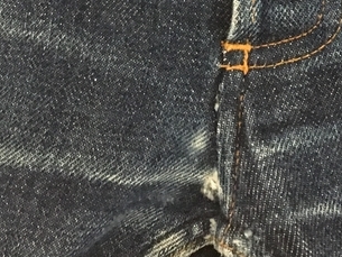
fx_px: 1127
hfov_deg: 17.1
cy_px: -186
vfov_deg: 12.1
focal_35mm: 114
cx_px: 290
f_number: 2.2
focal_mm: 4.15
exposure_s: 1/15
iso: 400
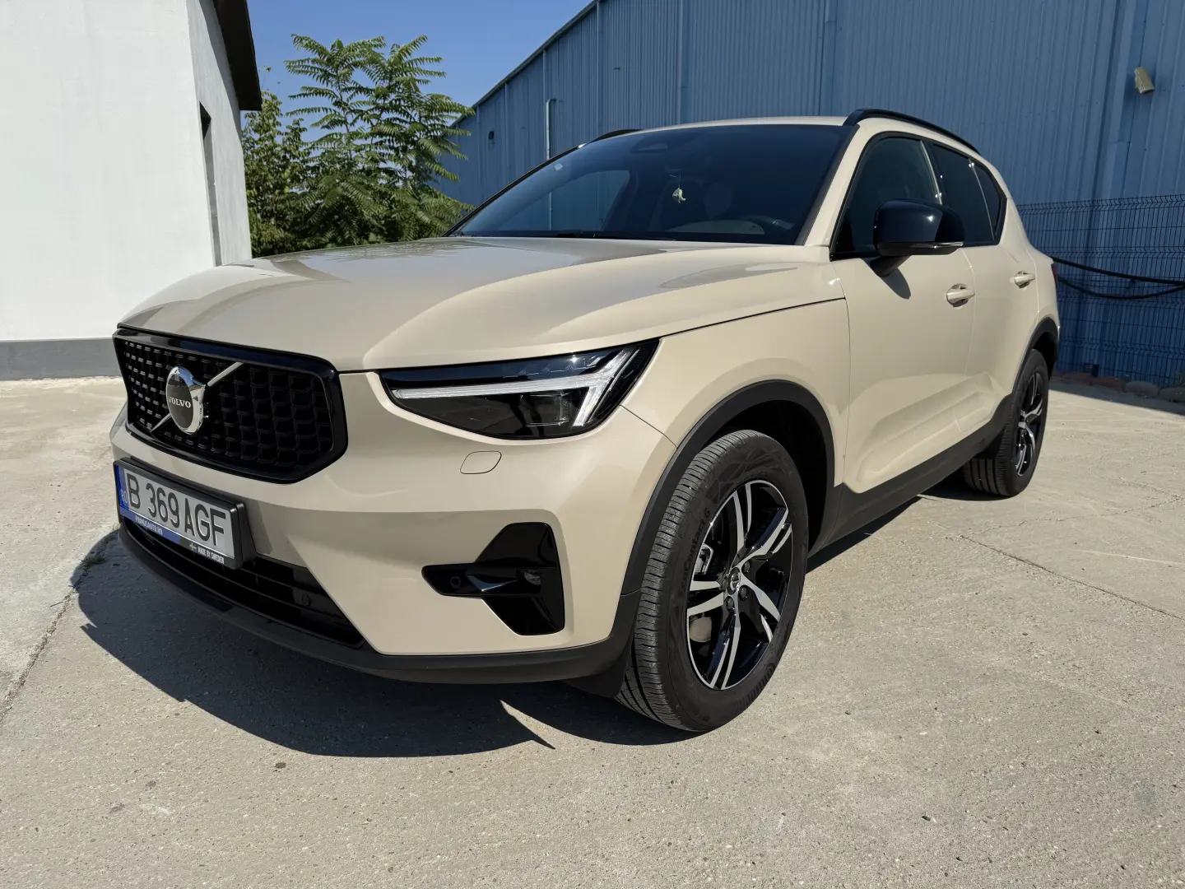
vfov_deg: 56.8
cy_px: 444
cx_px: 592
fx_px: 822
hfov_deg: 71.6
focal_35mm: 24
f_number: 1.78
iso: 80
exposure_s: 1/7937
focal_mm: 6.76
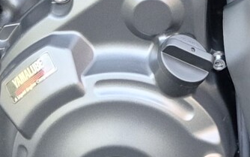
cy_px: -84
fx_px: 995
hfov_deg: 14.3
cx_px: 186
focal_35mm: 146
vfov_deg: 8.8
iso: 800
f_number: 1.8
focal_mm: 5.4
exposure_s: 1/100
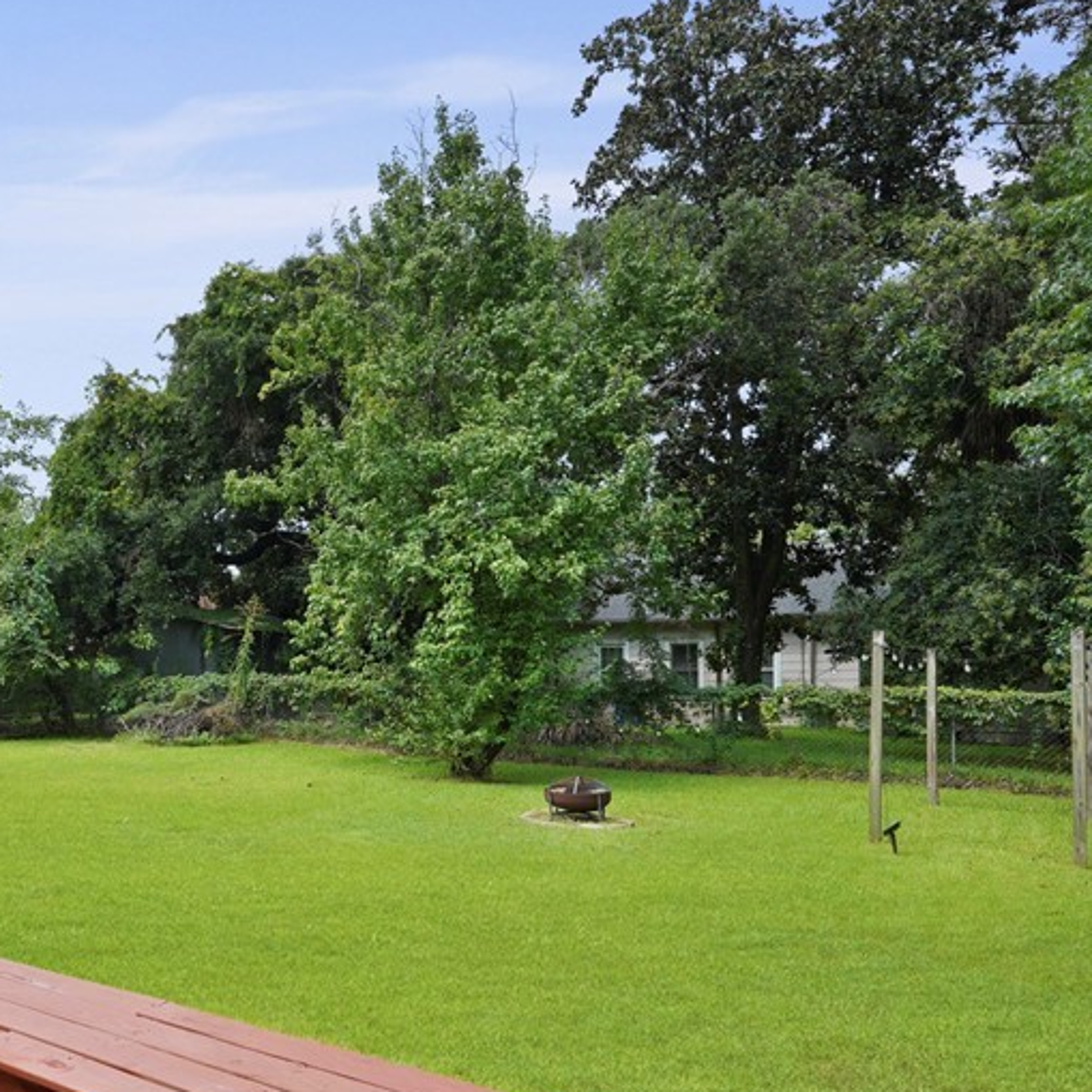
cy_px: 661
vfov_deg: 53.8
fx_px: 1067
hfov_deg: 49.7
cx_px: 163
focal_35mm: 30
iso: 320
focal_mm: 16.5
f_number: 9
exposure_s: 1/60
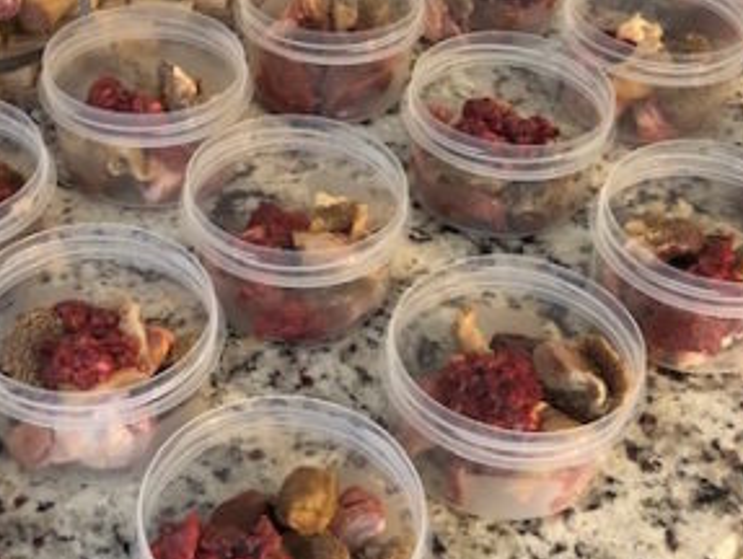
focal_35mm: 57
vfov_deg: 25.6
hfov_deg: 33.7
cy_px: 358
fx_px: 1225
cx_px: 317
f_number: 1.8
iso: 100
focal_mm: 3.99
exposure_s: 1/4
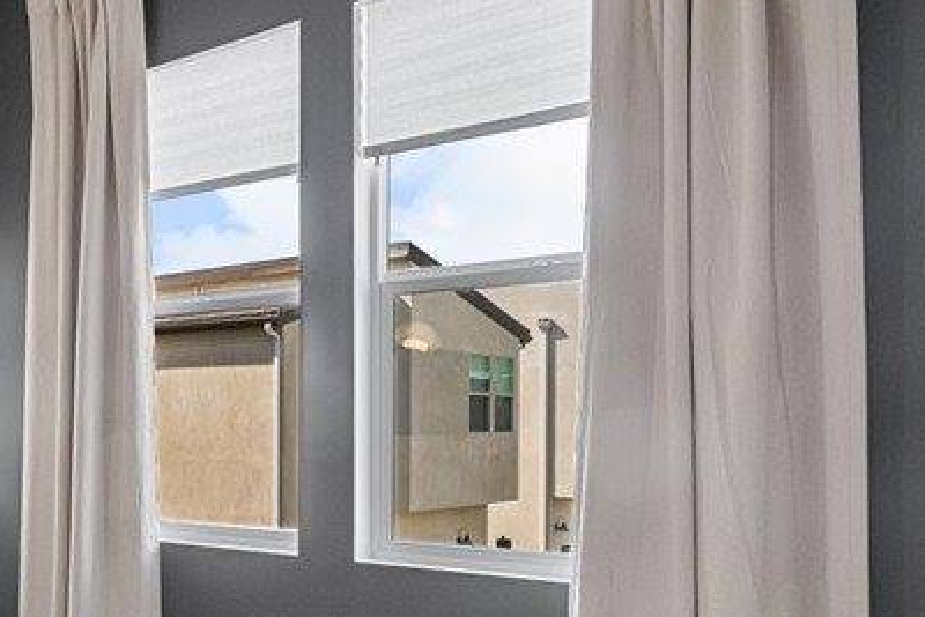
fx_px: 1054
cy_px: 401
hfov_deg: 40.7
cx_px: -23
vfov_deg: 32.4
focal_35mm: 41
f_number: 8
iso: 2000
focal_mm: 16
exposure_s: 1/20
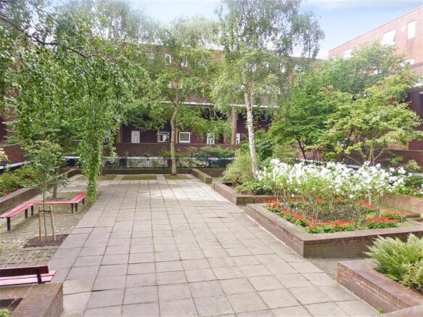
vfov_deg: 56.8
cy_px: 158
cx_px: 212
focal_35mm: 24
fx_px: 293
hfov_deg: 71.6
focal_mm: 4.3
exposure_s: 1/80
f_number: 3.3
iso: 100
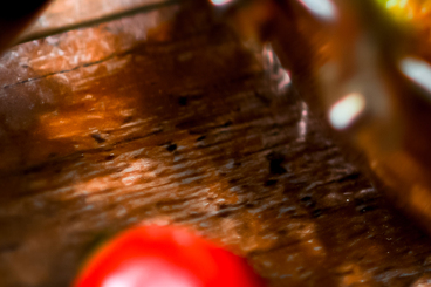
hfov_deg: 4.4
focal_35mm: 462
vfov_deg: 3.0
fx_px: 5528
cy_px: -310
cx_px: 1058
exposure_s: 1/125
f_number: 1.8
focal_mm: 85
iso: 40
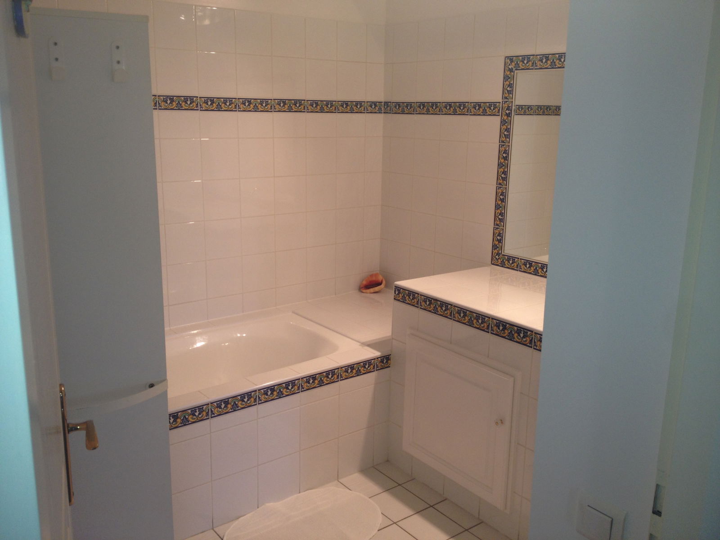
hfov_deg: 52.6
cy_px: 270
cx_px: 360
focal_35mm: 35
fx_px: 728
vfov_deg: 40.7
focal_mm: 4.28
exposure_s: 1/20
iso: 50
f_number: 2.4
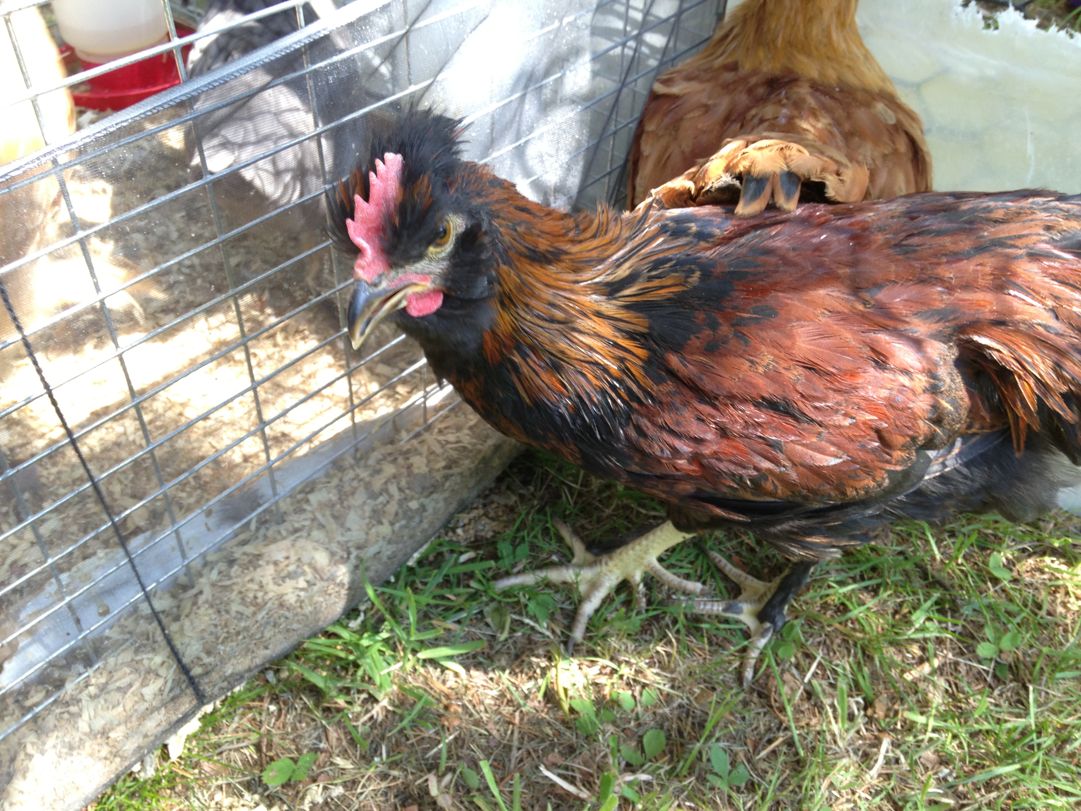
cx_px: 540
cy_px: 406
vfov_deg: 42.9
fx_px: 1031
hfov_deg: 55.4
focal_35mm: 33
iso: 64
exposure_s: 1/60
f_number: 2.4
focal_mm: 4.13
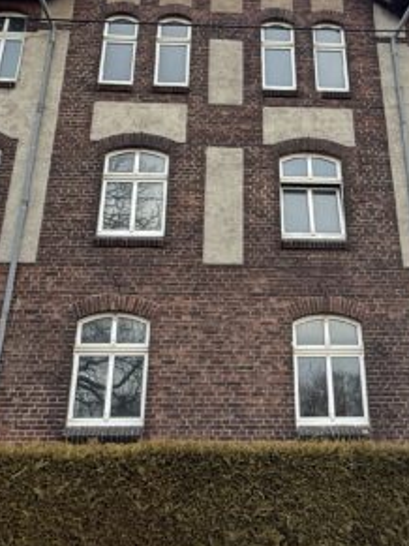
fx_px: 583
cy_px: 176
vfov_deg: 49.2
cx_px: 250
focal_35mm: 37
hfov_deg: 38.5
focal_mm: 2.22
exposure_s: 1/213
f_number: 2.2
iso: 64
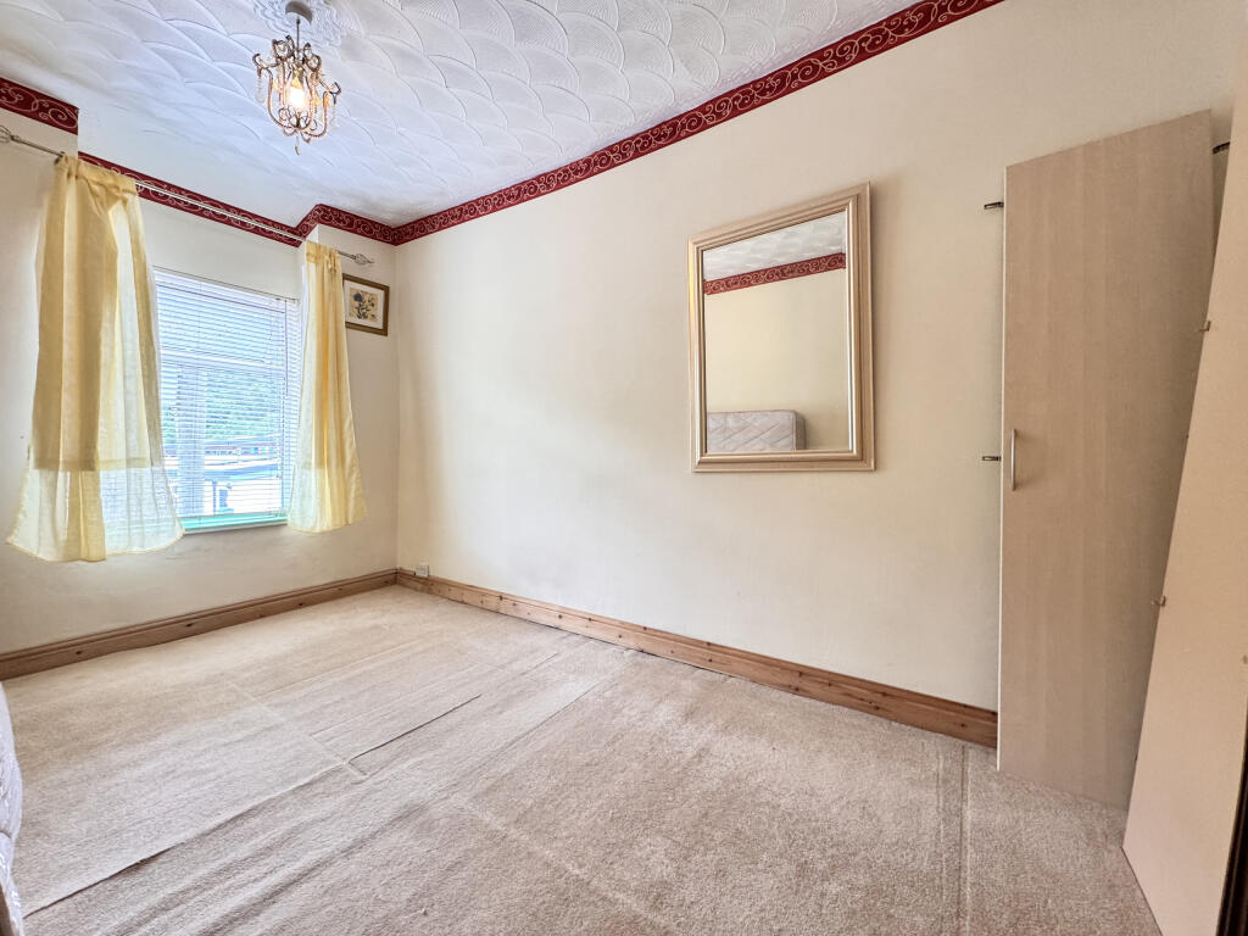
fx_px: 505
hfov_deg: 102.1
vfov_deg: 85.7
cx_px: 624
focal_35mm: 14
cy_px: 468
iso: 250
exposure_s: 1/100
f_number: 2.2
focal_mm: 2.22
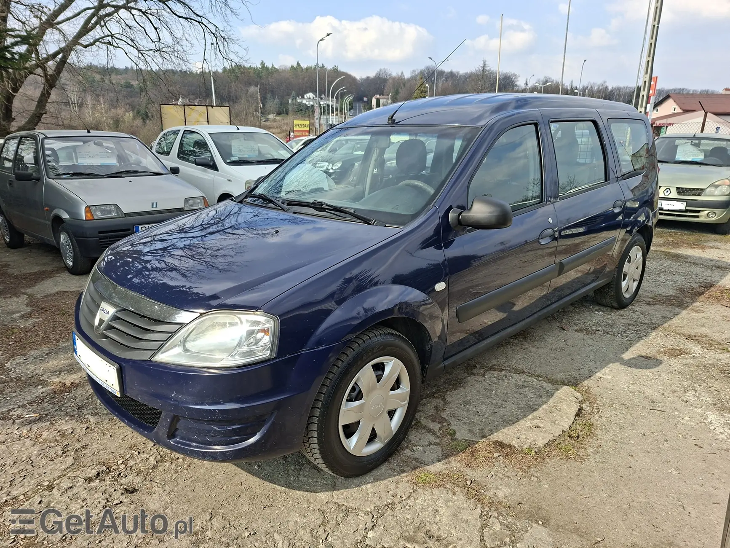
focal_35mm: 23
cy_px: 274
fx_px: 485
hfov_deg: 73.9
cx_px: 365
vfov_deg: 58.9
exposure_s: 1/935
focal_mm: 5.54
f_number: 1.8
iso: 50
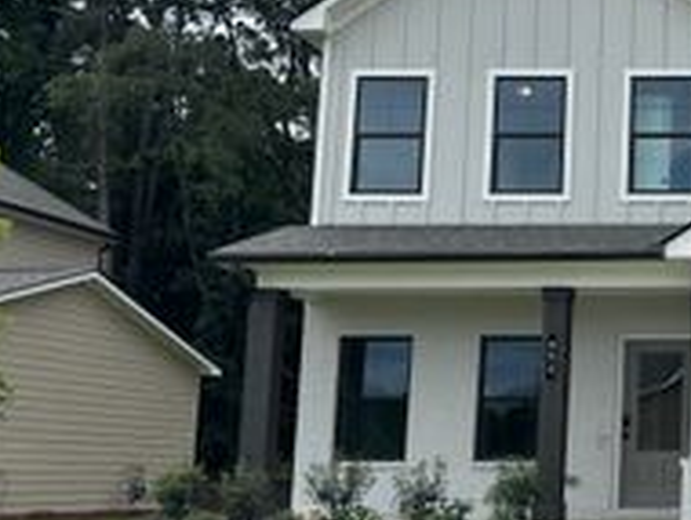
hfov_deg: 26.2
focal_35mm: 63
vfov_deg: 23.3
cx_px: 898
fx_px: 1259
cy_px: 289
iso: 80
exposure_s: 1/6211
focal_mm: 6.86
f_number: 1.78
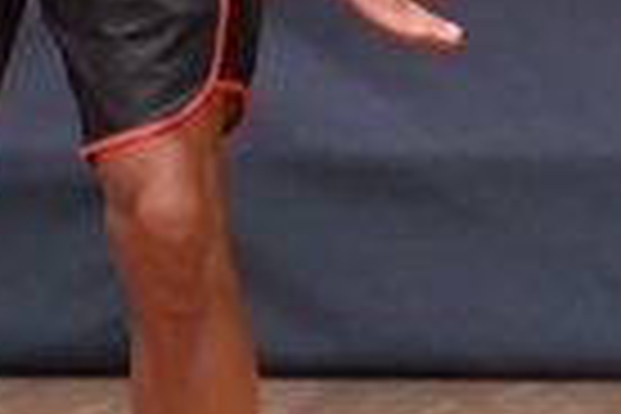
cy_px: -189
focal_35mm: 1680
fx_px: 28978
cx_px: 52
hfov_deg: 1.2
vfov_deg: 0.8
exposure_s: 1/400
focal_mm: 200
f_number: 5.6
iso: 6400
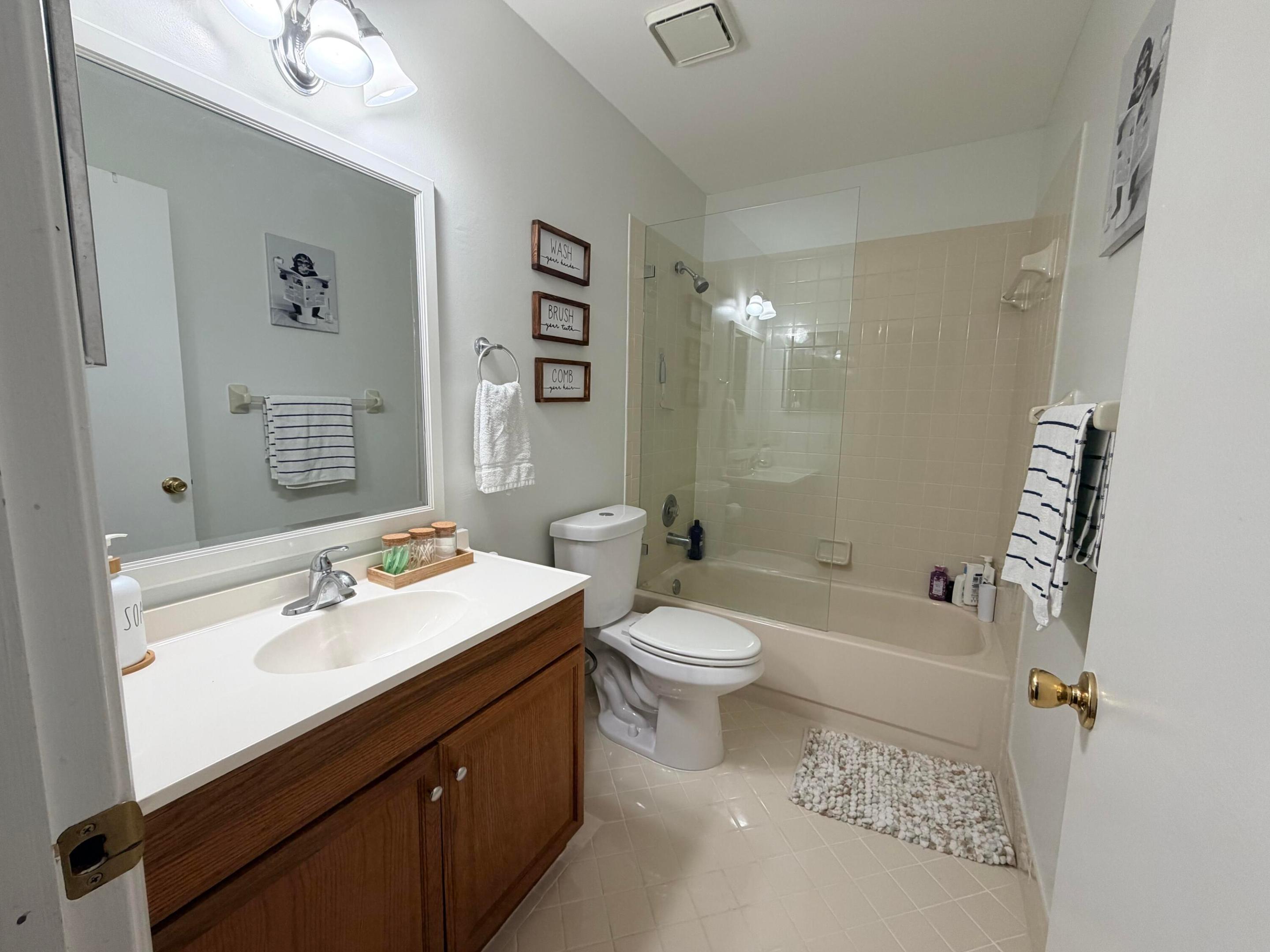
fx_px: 514
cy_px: 476
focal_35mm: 14
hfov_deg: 102.1
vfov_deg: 85.7
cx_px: 635
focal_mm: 2.22
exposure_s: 1/120
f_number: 2.2
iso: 160
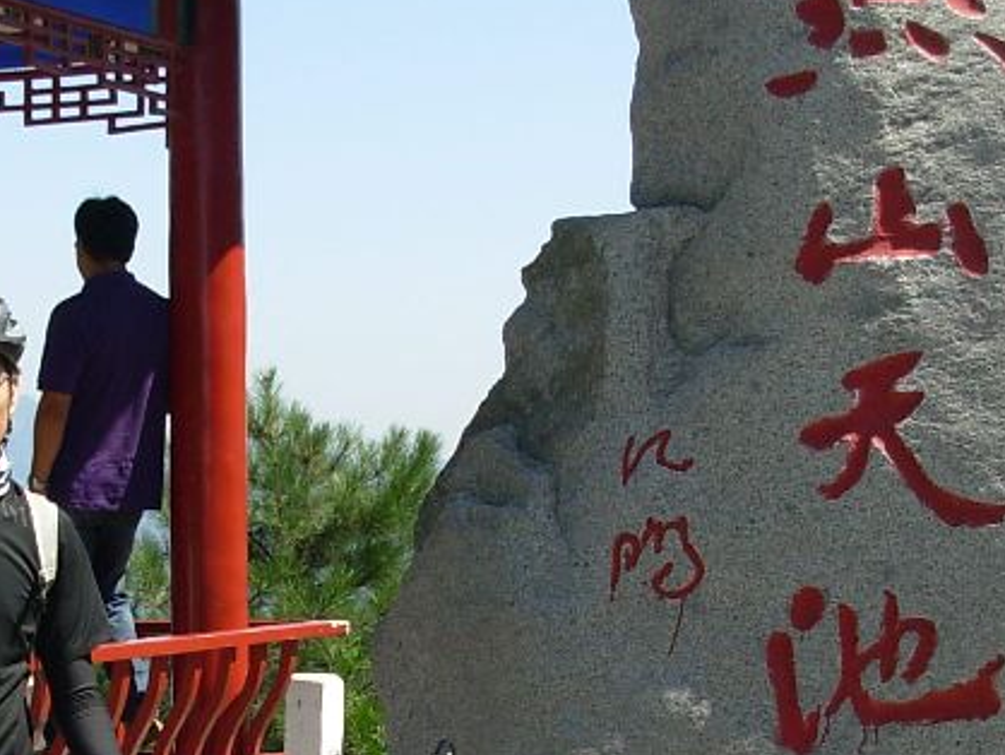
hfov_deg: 21.0
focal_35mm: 93
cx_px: 399
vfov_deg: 15.8
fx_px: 2702
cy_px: 584
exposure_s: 1/645
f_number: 2.9
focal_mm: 6.3
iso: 50
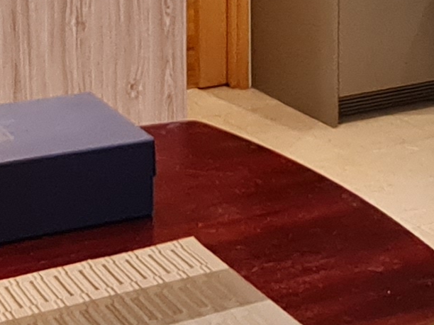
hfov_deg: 23.0
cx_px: 167
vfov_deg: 15.9
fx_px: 1066
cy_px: -171
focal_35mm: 85
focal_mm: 2.2
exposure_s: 1/50
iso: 320
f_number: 2.2
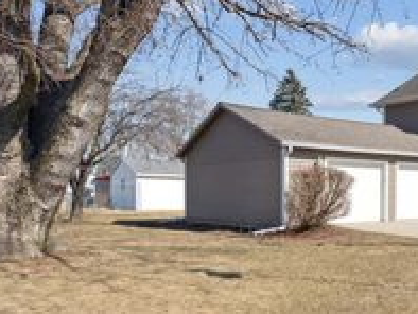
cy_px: 60
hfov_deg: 43.7
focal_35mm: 39
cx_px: 376
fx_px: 471
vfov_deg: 35.6
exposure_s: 1/2000
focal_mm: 16
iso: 800
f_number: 9
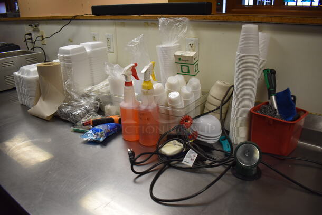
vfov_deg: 48.0
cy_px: 108
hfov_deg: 67.3
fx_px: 242
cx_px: 161
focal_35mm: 27
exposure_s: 1/200
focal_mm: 18
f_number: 3.5
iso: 800
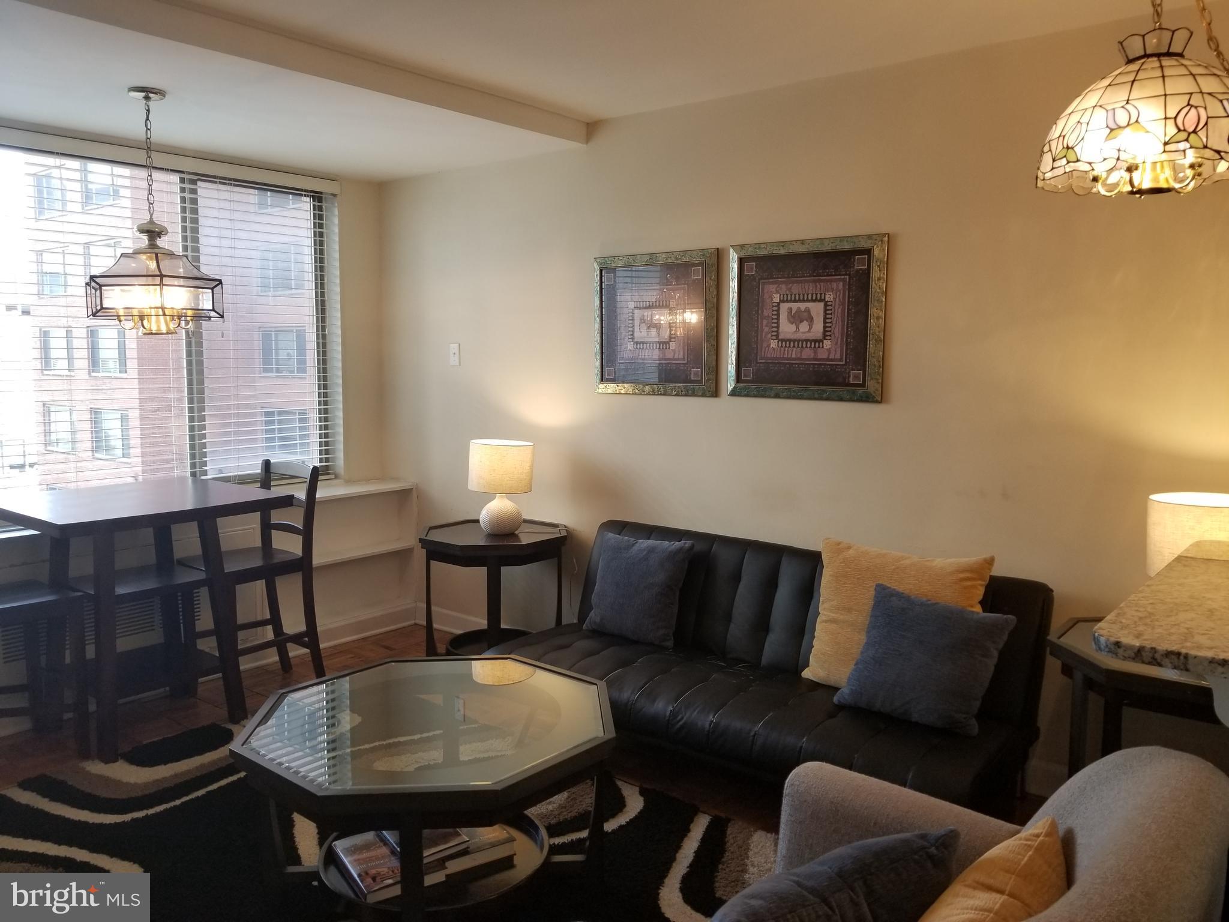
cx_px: 614
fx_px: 923
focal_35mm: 26
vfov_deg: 53.1
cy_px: 461
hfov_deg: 67.3
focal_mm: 4.25
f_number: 1.7
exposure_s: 1/60
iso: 64
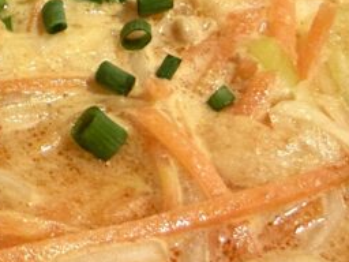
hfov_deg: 18.9
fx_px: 968
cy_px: 57
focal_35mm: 96
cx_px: -106
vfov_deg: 15.3
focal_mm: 2.22
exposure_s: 1/50
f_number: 2.2
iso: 500
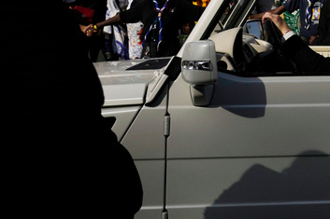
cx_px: 435
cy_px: -70
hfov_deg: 20.6
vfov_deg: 14.5
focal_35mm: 90
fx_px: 825
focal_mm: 31
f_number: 4
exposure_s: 1/25600
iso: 400
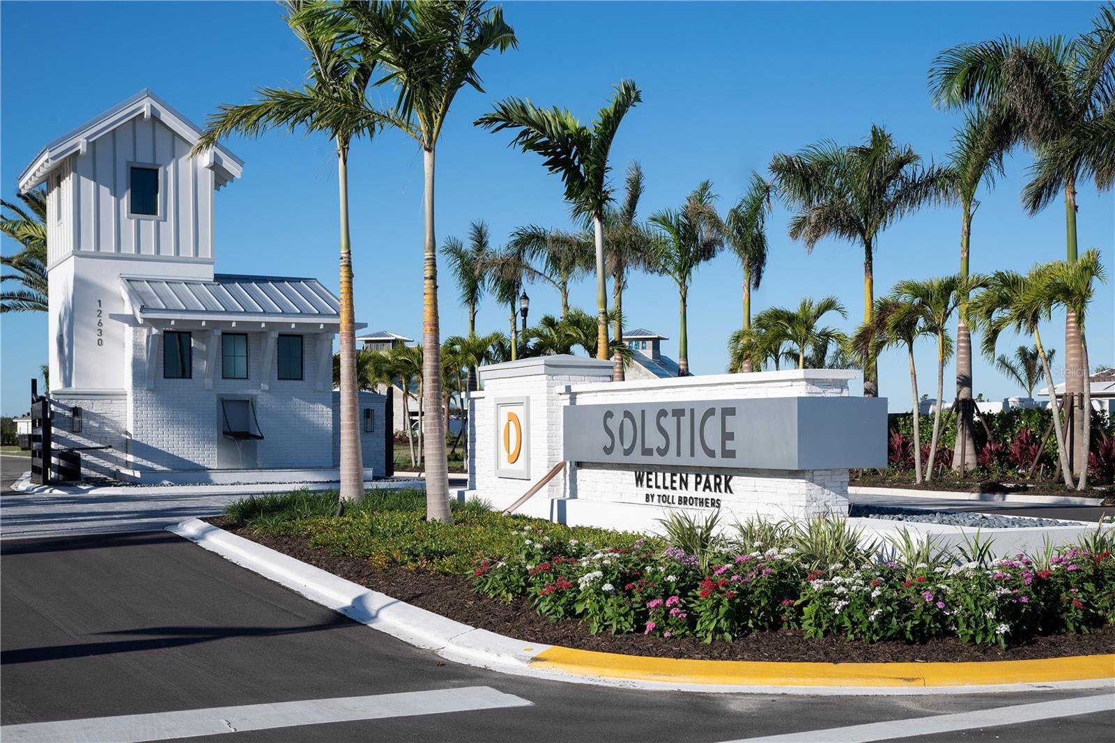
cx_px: 558
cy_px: 372
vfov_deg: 29.2
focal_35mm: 46
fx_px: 1424
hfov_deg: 42.8
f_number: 8
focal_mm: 46
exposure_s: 1/500
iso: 100
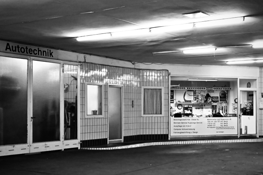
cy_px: 88
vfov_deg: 31.9
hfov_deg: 46.4
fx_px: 307
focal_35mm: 42
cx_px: 128
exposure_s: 1/160
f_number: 8
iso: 10000
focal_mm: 40
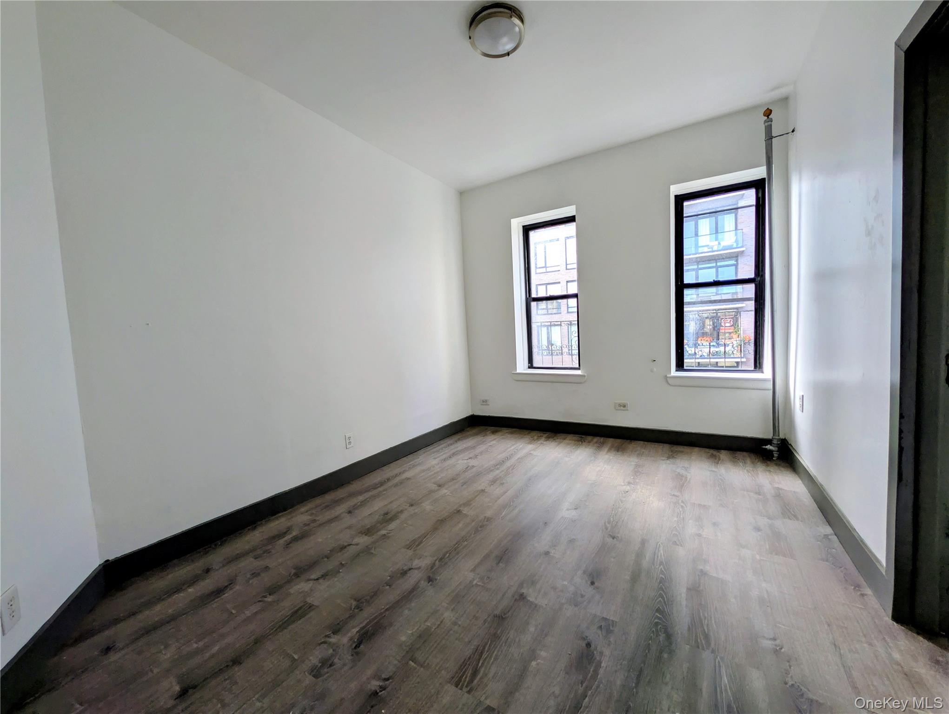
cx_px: 474
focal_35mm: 12
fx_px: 329
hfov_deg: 110.5
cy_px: 357
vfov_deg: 94.6
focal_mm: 2.02
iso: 69
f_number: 1.7
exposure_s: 1/145
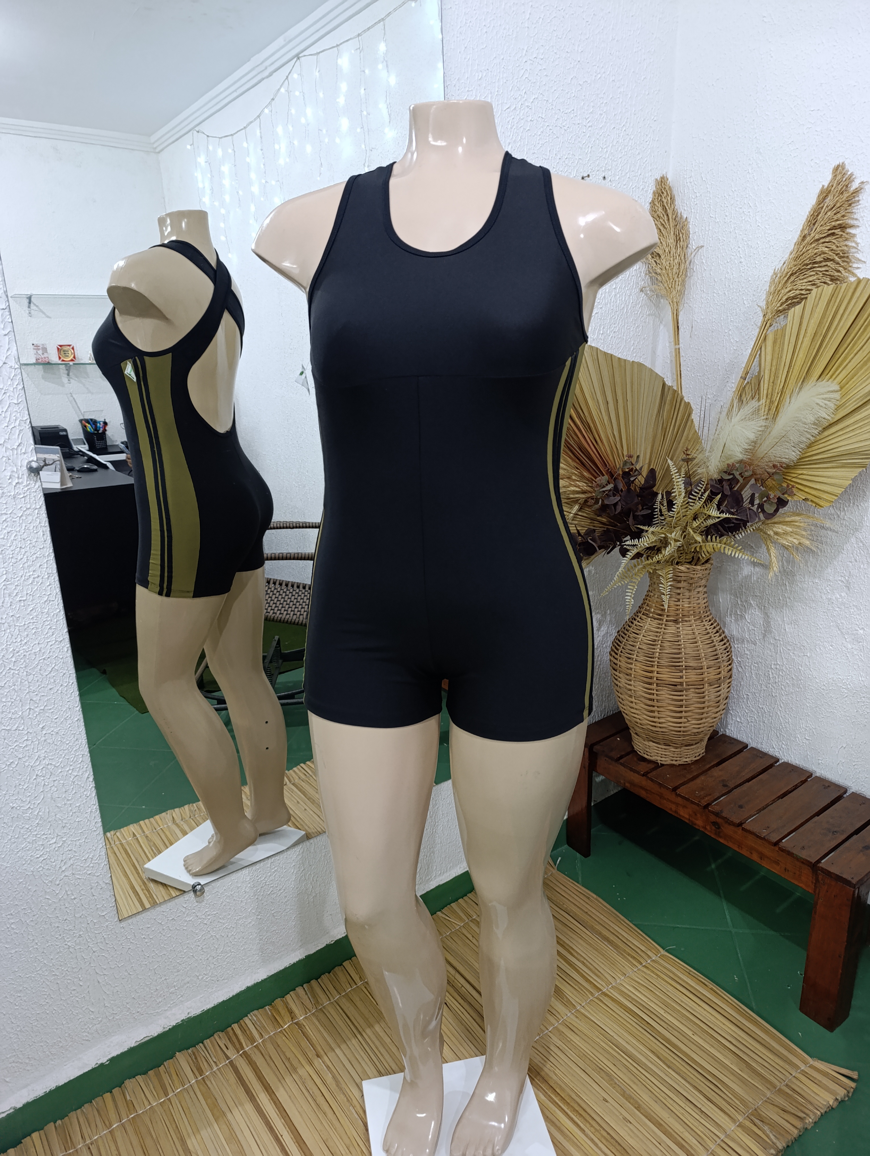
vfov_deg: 73.8
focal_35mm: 23
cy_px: 578
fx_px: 769
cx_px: 435
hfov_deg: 59.0
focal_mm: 6.14
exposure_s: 1/40
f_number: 1.6
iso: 1250
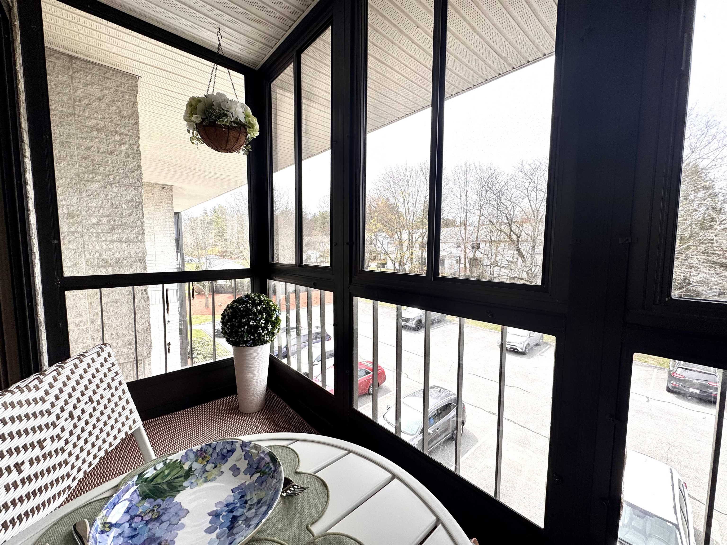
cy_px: 272
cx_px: 364
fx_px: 294
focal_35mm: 14
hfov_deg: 102.1
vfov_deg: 85.7
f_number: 2.2
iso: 40
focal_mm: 2.22
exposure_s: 1/625
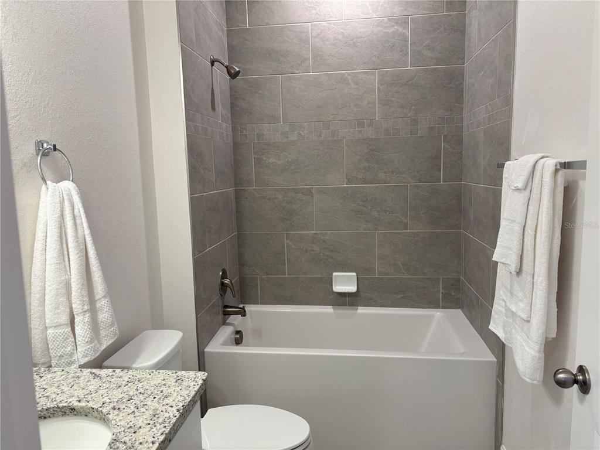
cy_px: 225
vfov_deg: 53.1
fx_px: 451
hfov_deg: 67.3
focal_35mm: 26
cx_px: 300
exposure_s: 1/60
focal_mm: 5.96
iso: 64
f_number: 1.6
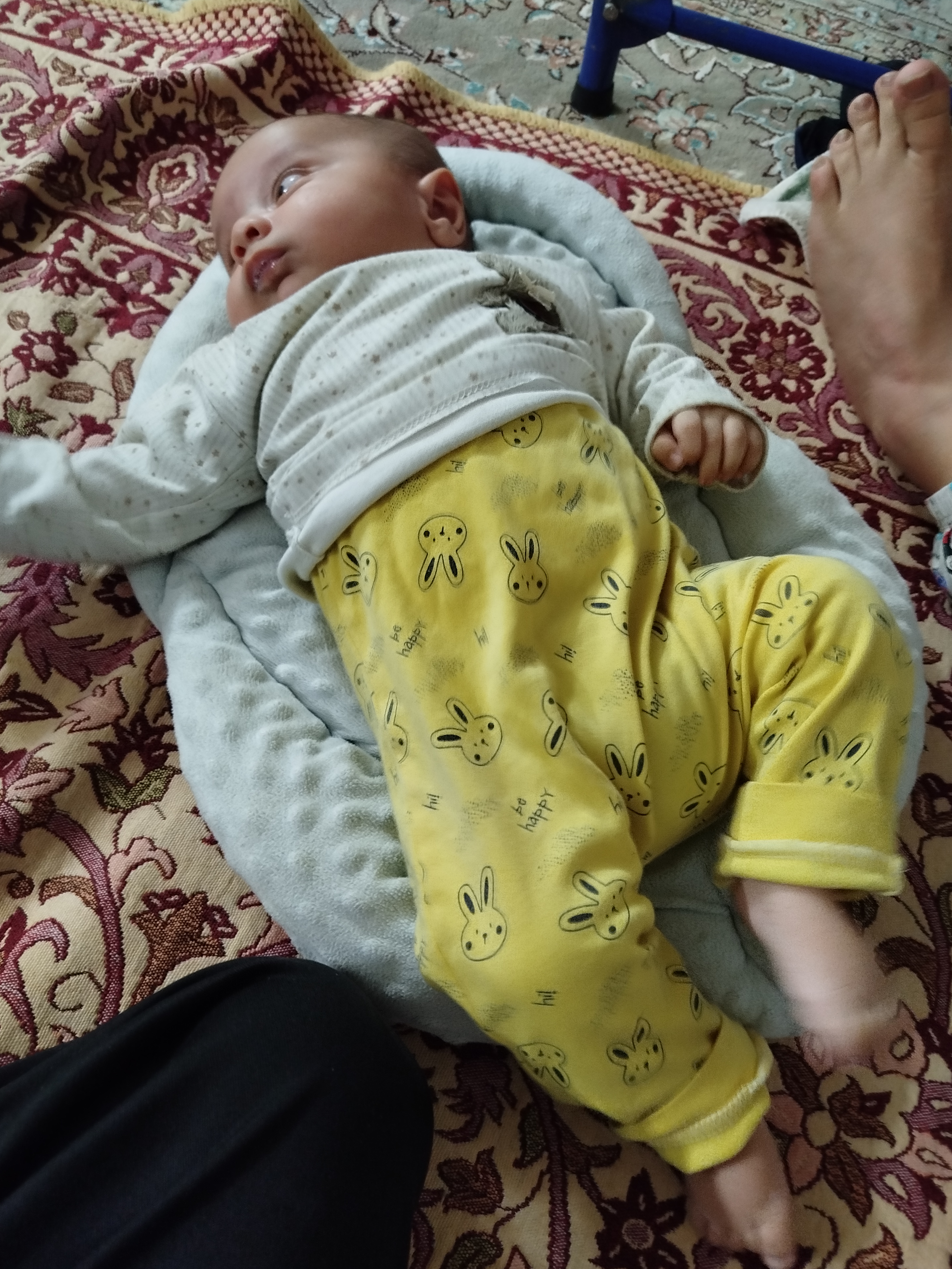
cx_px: 486
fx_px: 917
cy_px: 634
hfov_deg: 54.9
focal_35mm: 25
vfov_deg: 69.4
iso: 640
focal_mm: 5.31
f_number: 1.7
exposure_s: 1/20
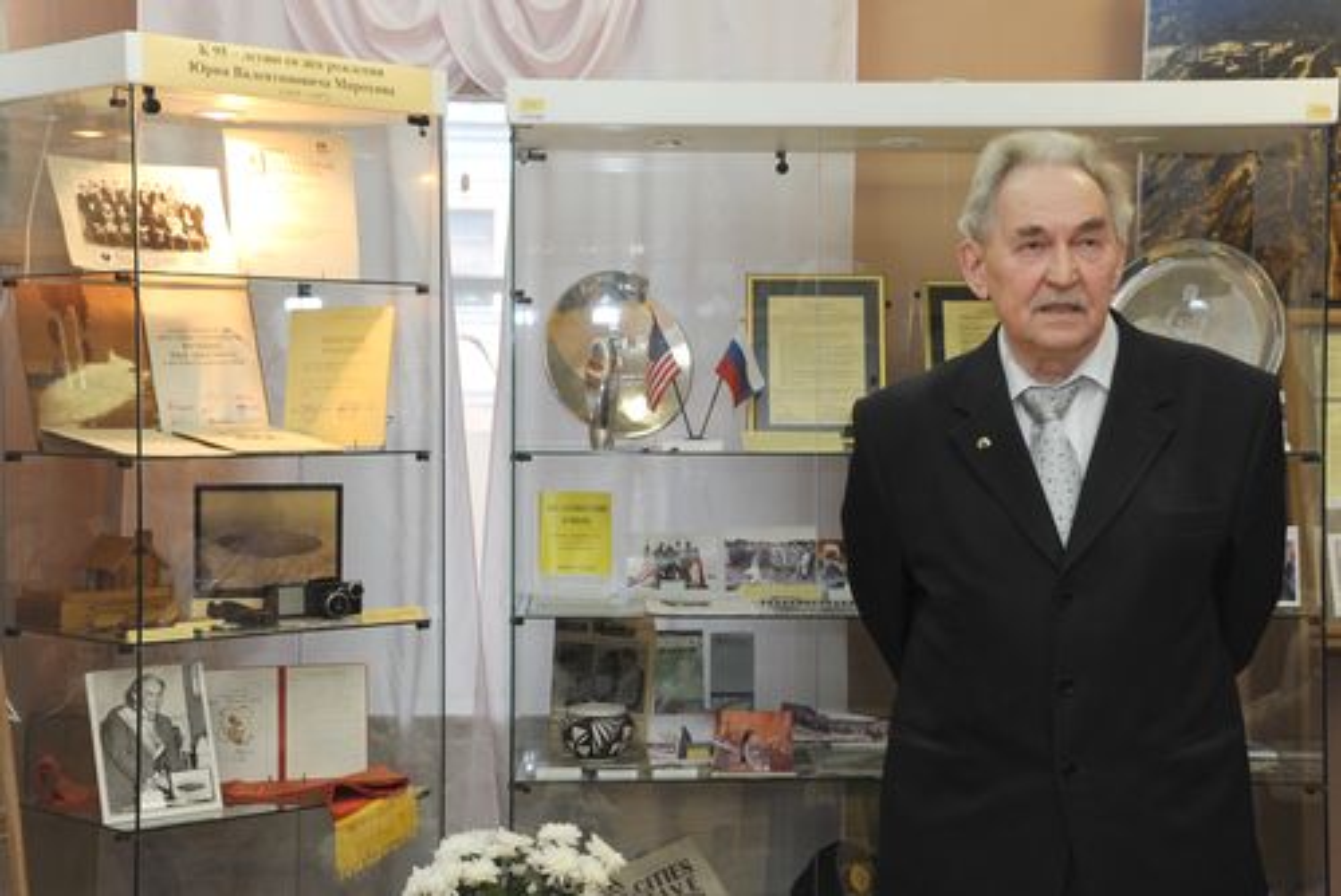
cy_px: 448
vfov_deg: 23.4
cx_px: 670
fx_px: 2162
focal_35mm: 58
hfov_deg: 34.5
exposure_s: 1/80
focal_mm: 58
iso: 1600
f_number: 6.3
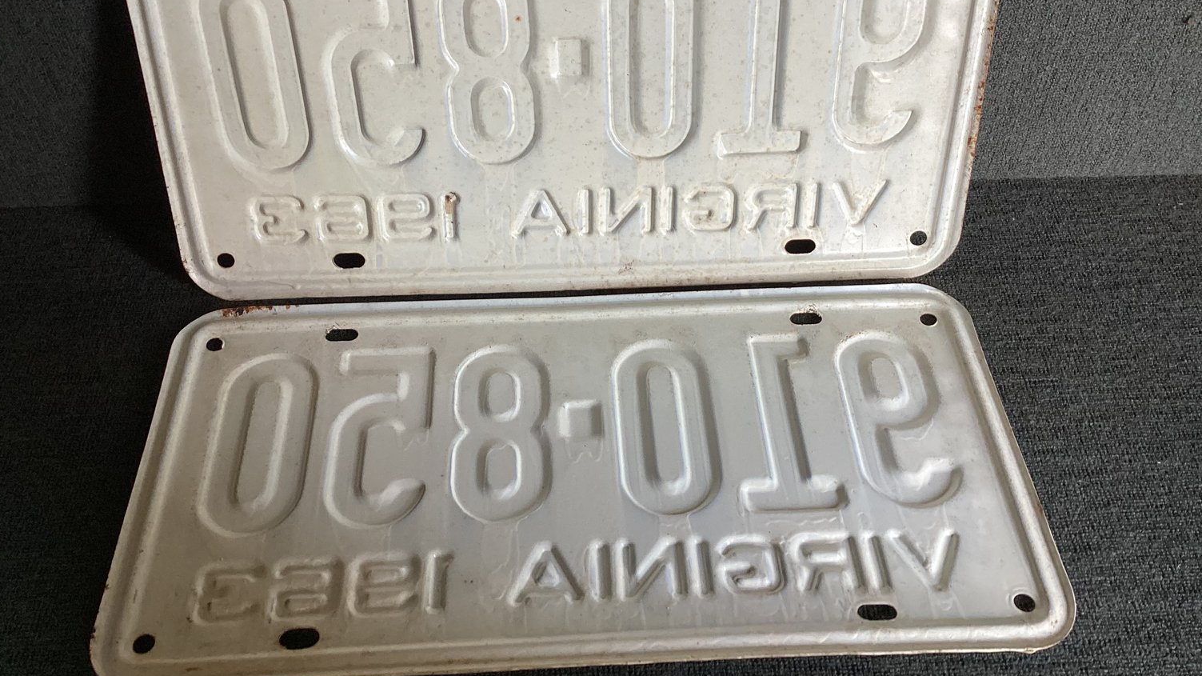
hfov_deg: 58.0
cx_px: 599
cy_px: 293
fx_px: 1084
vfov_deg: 34.6
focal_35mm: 34
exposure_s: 1/100
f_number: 2.4
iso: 50
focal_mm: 3.3
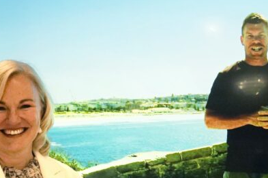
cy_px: 184
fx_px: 953
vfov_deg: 10.6
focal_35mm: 128
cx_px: 214
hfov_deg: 15.9
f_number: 4.5
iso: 1600
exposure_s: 1/200
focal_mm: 29
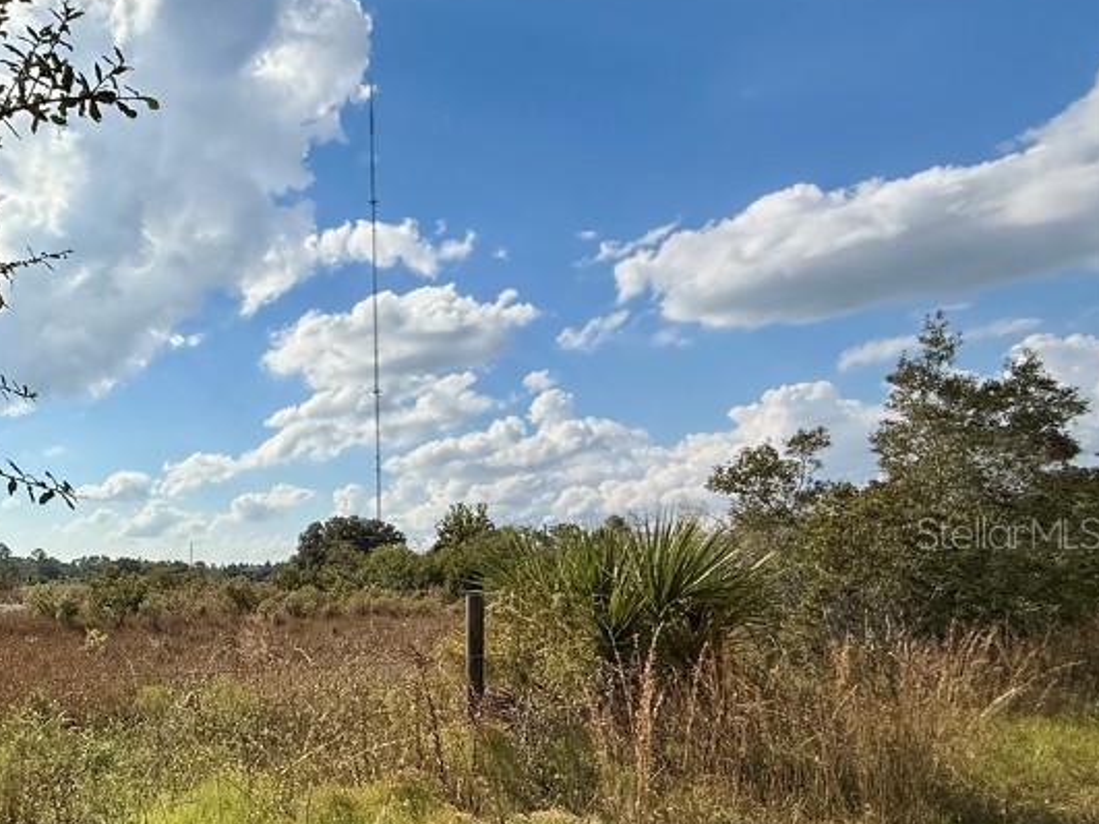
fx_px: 857
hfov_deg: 54.2
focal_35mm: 27
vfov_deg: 50.6
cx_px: 52
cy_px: 532
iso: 50
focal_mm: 2.22
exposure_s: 1/5155
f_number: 2.2
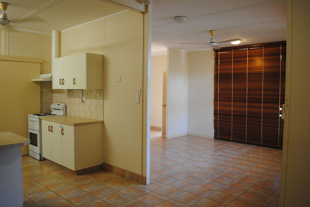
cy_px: 104
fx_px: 233
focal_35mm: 27
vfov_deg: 48.0
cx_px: 155
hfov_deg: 67.3
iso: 450
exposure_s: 1/30
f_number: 3.5
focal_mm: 18
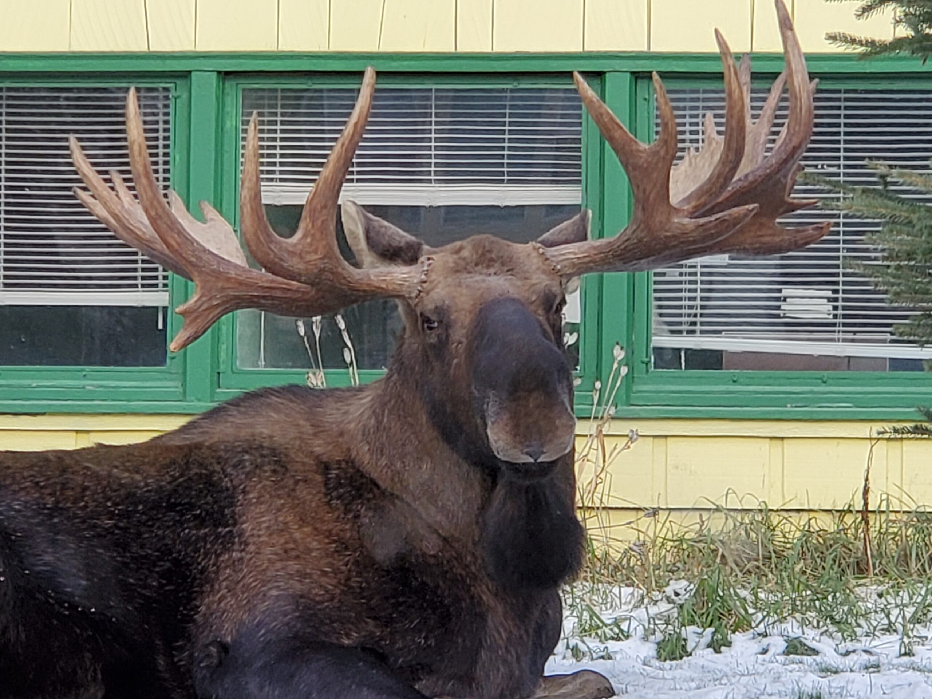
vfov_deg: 28.0
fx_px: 1400
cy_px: 350
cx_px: 466
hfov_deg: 36.8
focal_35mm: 52
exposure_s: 1/187
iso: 50
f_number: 2.4
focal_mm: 6
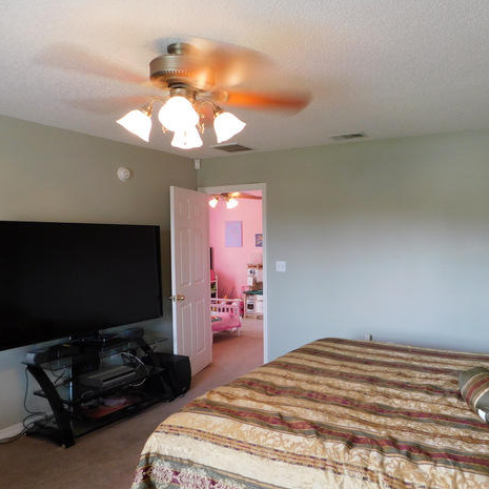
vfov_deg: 57.3
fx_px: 448
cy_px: 246
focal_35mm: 28
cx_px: 322
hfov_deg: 56.2
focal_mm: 4
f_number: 3
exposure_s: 1/30
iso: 180
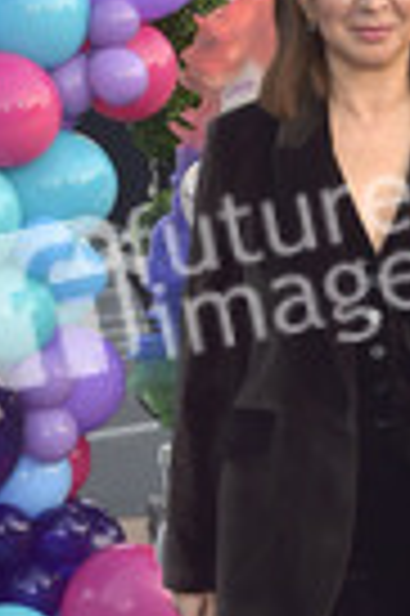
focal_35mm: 117
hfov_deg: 11.6
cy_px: 508
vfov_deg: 17.3
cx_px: 331
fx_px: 2004
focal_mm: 40
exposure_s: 1/250
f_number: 6.3
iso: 640
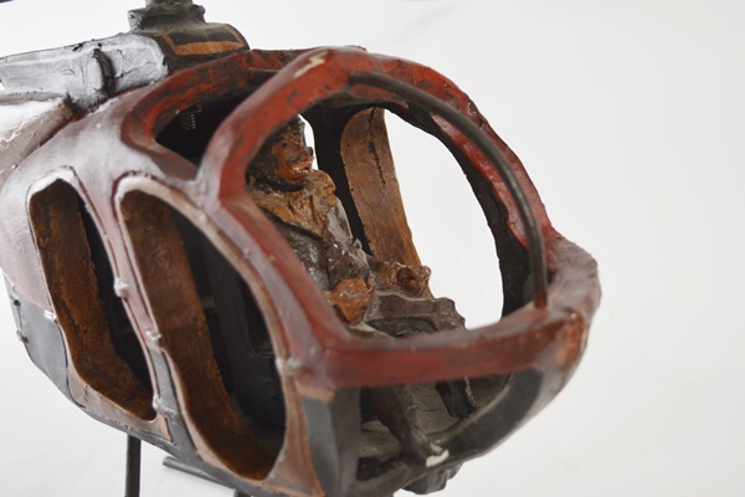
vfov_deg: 29.9
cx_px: 372
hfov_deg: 43.6
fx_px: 931
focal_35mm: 45
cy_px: 248
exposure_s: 1/60
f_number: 4.5
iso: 450
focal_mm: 30
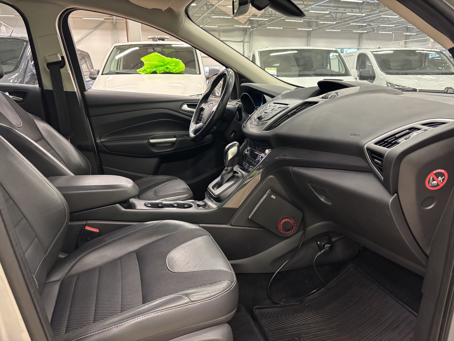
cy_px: 170
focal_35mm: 26
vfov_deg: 53.1
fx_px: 341
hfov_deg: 67.3
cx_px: 227
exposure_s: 1/50
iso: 500
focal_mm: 5.96
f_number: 1.6
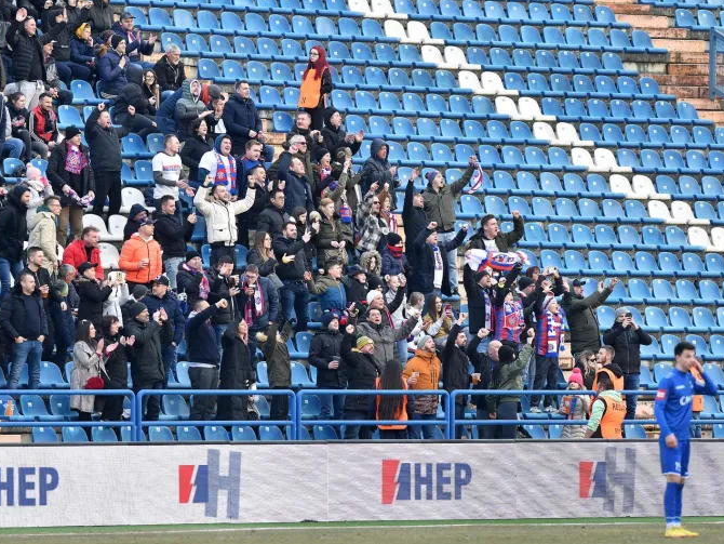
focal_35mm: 327
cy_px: 271
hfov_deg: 6.1
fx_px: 6842
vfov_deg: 4.5
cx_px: 317
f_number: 4.5
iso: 1250
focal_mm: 300
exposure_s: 1/1250
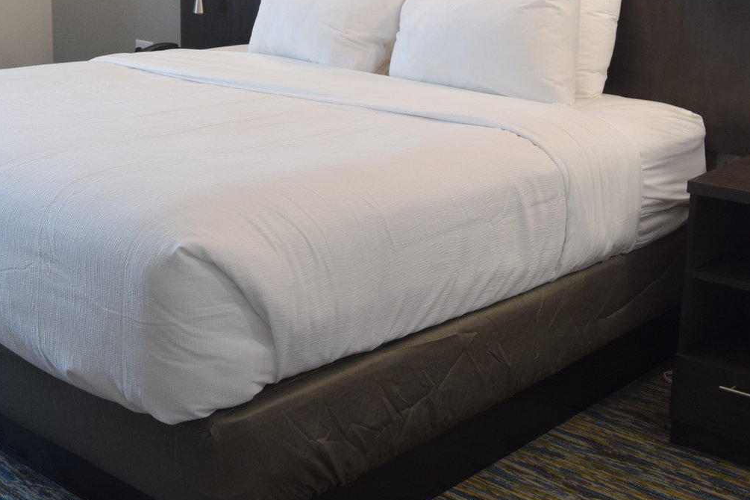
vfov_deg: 24.3
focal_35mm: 55
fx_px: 1146
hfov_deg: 35.9
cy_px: 119
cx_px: 259
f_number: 4
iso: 720
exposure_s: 1/60
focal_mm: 18
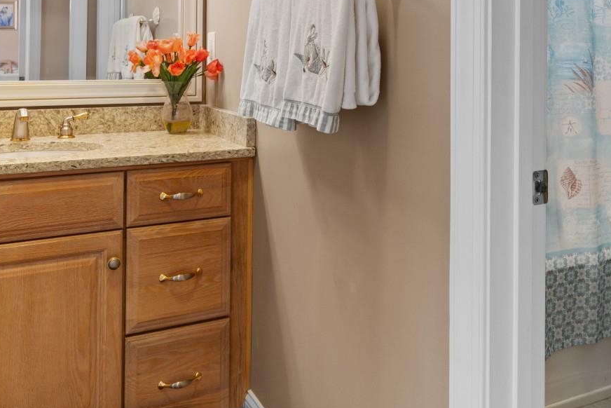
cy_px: 43
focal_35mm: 39
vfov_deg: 32.6
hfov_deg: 49.0
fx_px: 662
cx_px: 390
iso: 100
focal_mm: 14
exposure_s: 1/3
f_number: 5
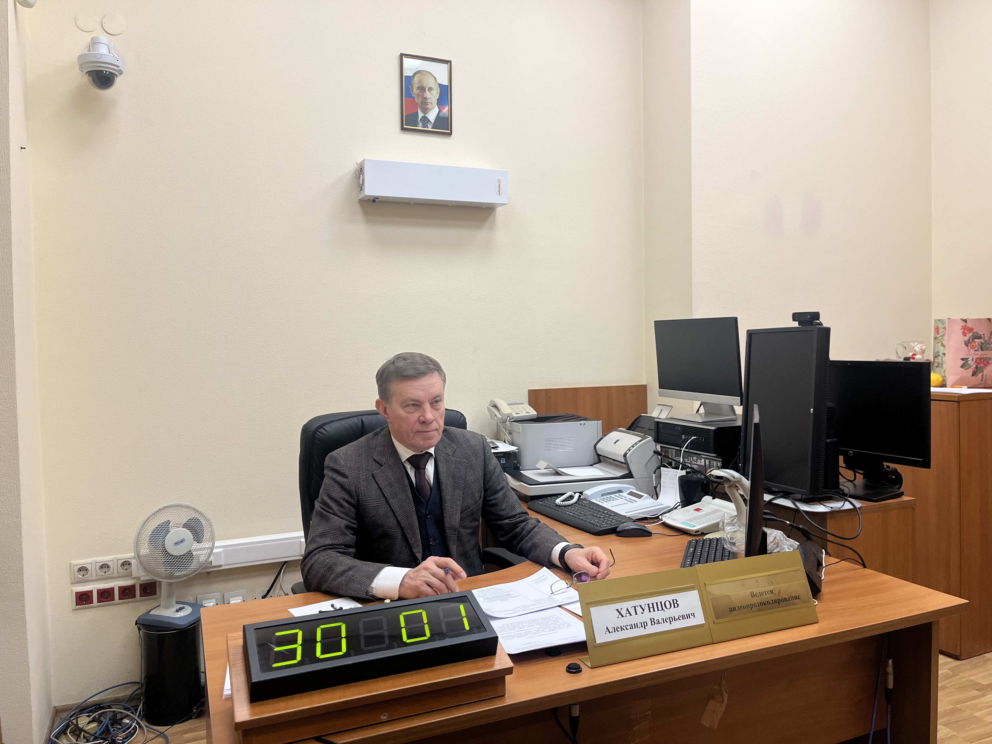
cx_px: 496
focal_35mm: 26
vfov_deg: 53.1
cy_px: 372
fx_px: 745
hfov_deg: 67.3
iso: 125
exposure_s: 1/100
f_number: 1.6
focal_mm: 5.1
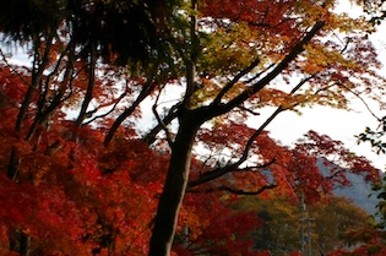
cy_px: 178
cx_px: 233
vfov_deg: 17.0
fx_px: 856
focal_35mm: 80
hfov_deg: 25.3
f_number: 4
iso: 400
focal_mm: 28
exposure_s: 1/2000
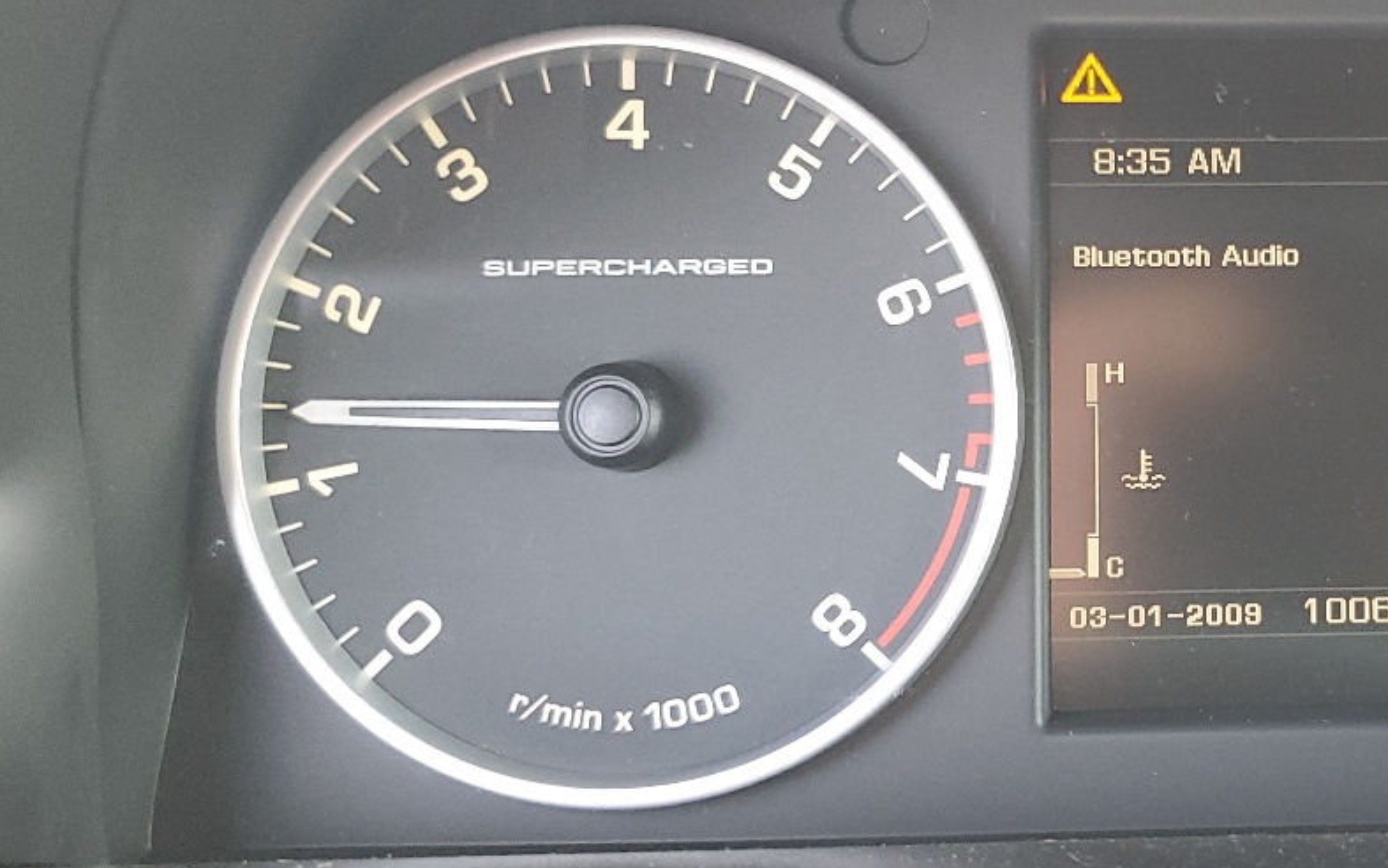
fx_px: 2118
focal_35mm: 56
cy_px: 378
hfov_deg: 33.5
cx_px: 1354
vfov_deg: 23.1
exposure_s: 1/60.2
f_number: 1.5
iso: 114
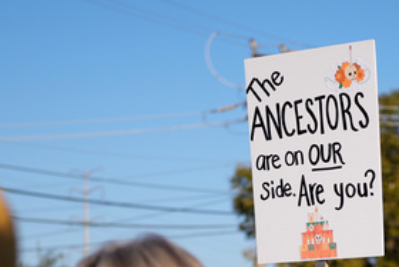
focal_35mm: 128
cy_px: 485
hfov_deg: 15.7
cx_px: 406
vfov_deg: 10.1
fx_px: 1419
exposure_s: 1/5000
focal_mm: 35
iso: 100
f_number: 1.4
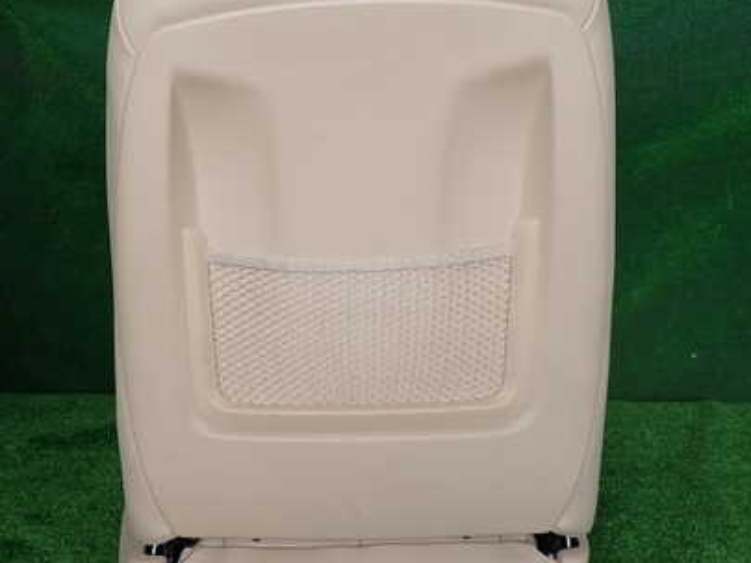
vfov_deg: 38.7
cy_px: 256
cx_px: 274
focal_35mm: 37
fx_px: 803
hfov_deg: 49.6
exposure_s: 1/320
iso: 100
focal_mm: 4.5
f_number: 2.8
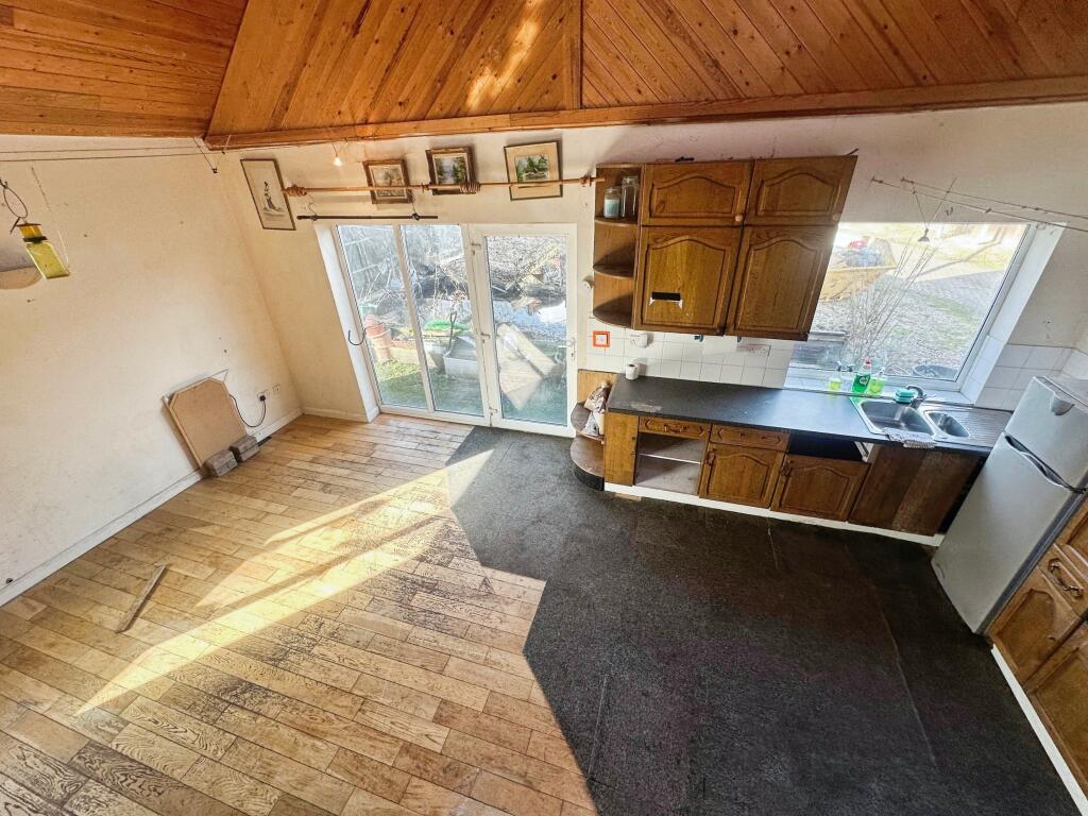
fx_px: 440
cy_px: 408
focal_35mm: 14
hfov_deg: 102.1
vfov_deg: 85.7
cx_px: 544
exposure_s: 1/100
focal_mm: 2.22
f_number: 2.2
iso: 80
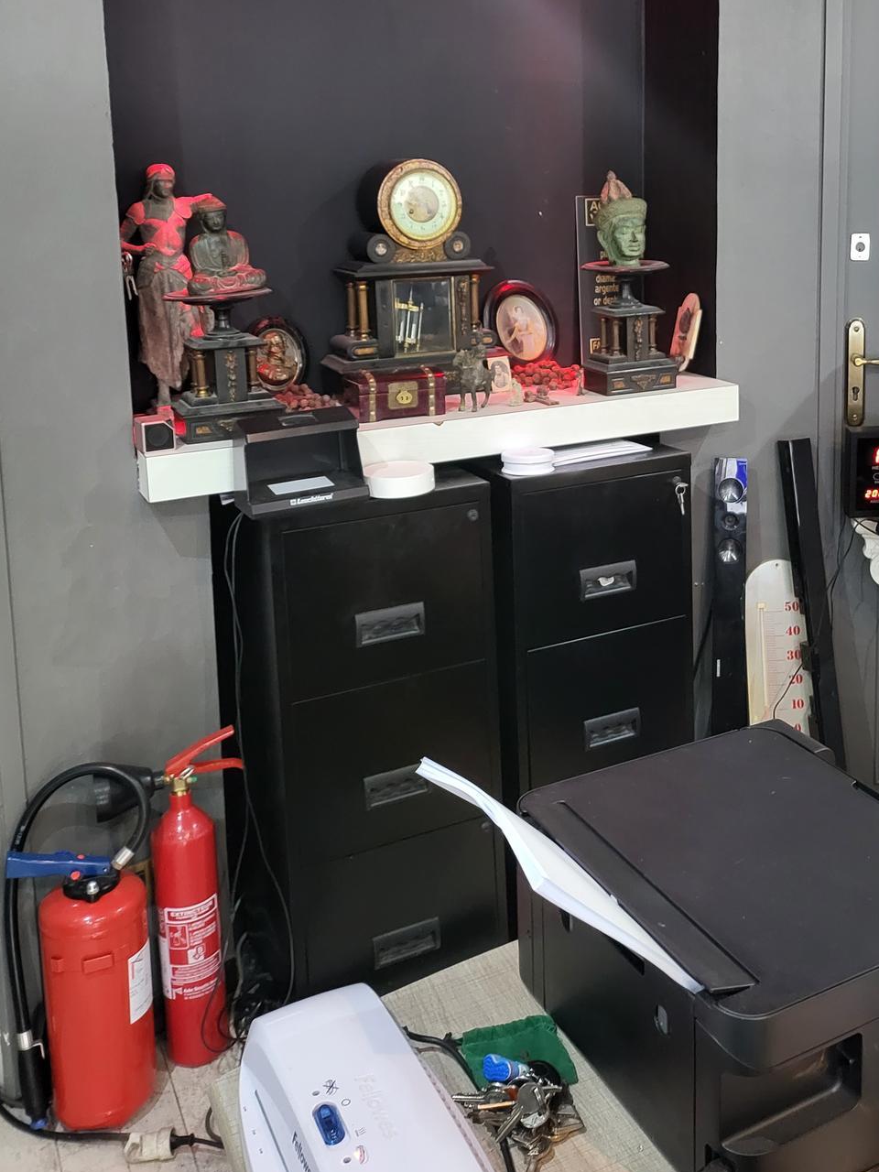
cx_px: 593
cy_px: 364
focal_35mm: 36
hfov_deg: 39.1
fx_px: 1219
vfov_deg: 50.2
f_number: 1.8
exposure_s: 1/25
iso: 800
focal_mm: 5
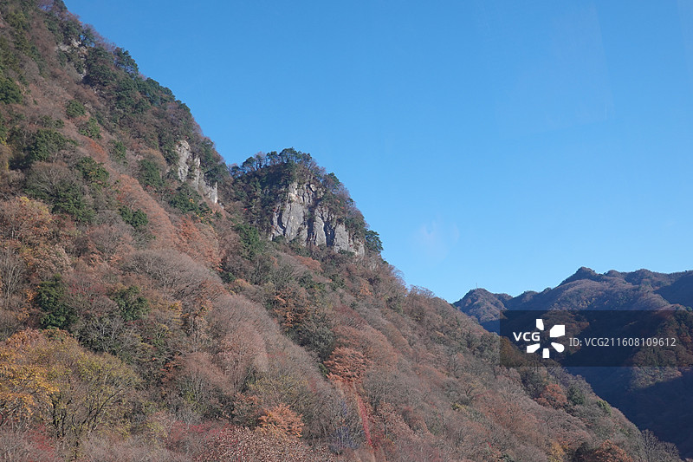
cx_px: 346
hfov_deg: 48.5
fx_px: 770
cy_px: 231
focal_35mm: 40
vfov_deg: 33.4
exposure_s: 1/320
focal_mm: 14.99
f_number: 4
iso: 125
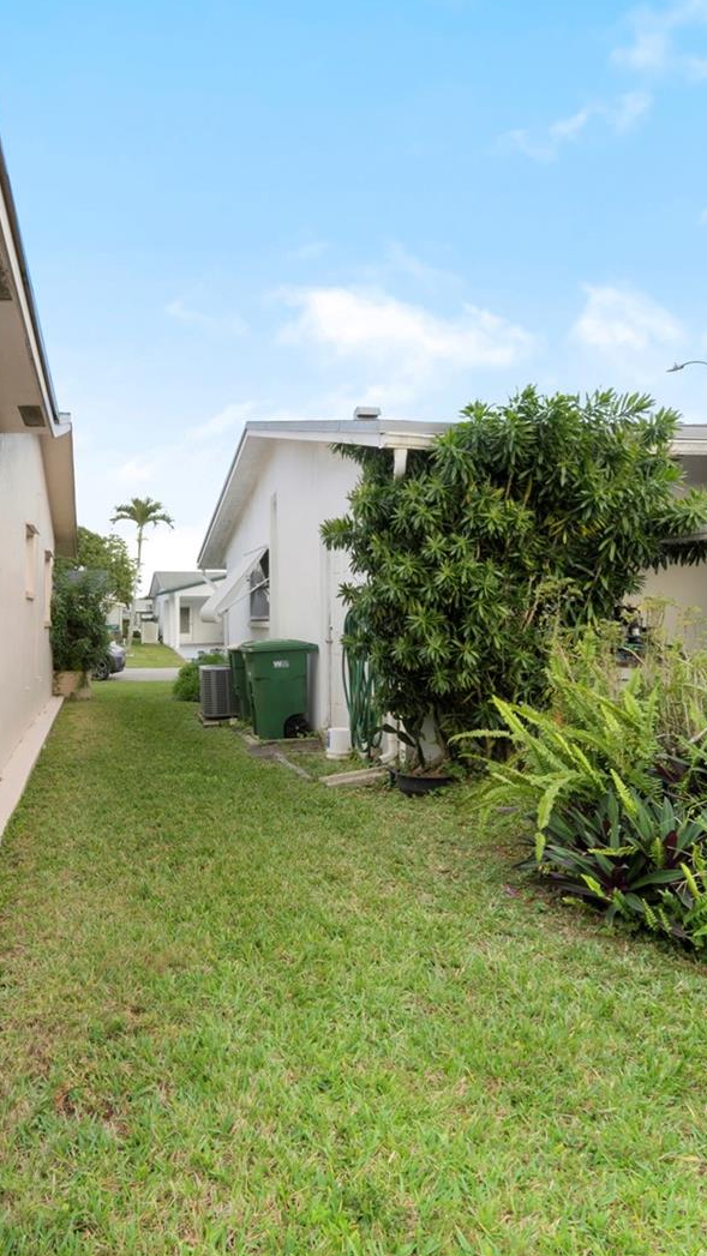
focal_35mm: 24
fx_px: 800
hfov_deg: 45.4
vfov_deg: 76.3
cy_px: 621
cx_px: 145
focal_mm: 10
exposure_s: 1/250
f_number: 10
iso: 100
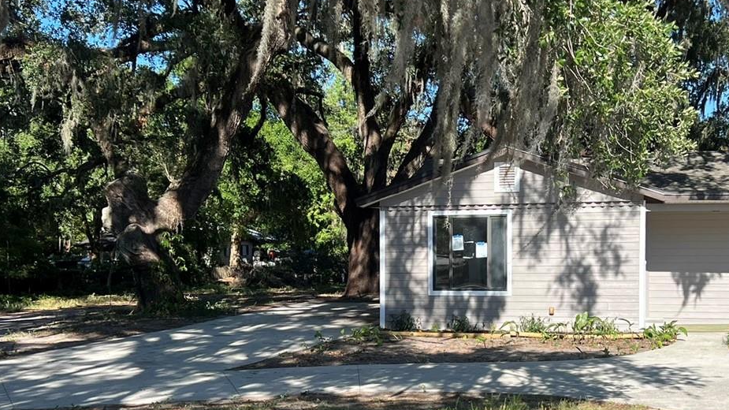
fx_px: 947
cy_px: 297
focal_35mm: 49
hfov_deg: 41.9
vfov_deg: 24.2
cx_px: 437
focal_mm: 5.7
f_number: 1.5
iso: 50
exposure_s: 1/1901
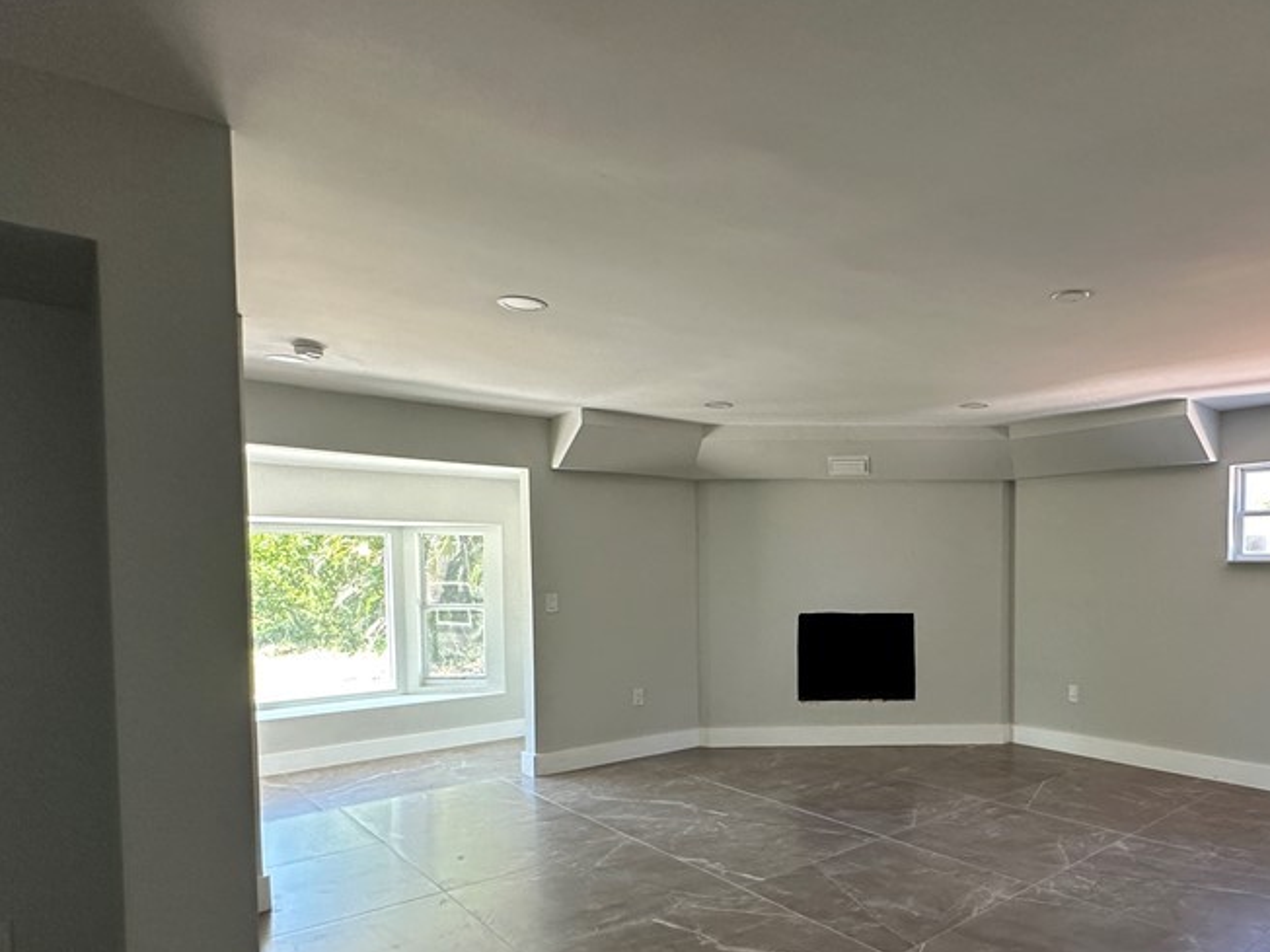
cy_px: 598
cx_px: 886
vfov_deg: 60.2
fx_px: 807
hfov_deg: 73.1
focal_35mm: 22
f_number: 2.2
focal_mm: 2.22
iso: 160
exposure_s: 1/99
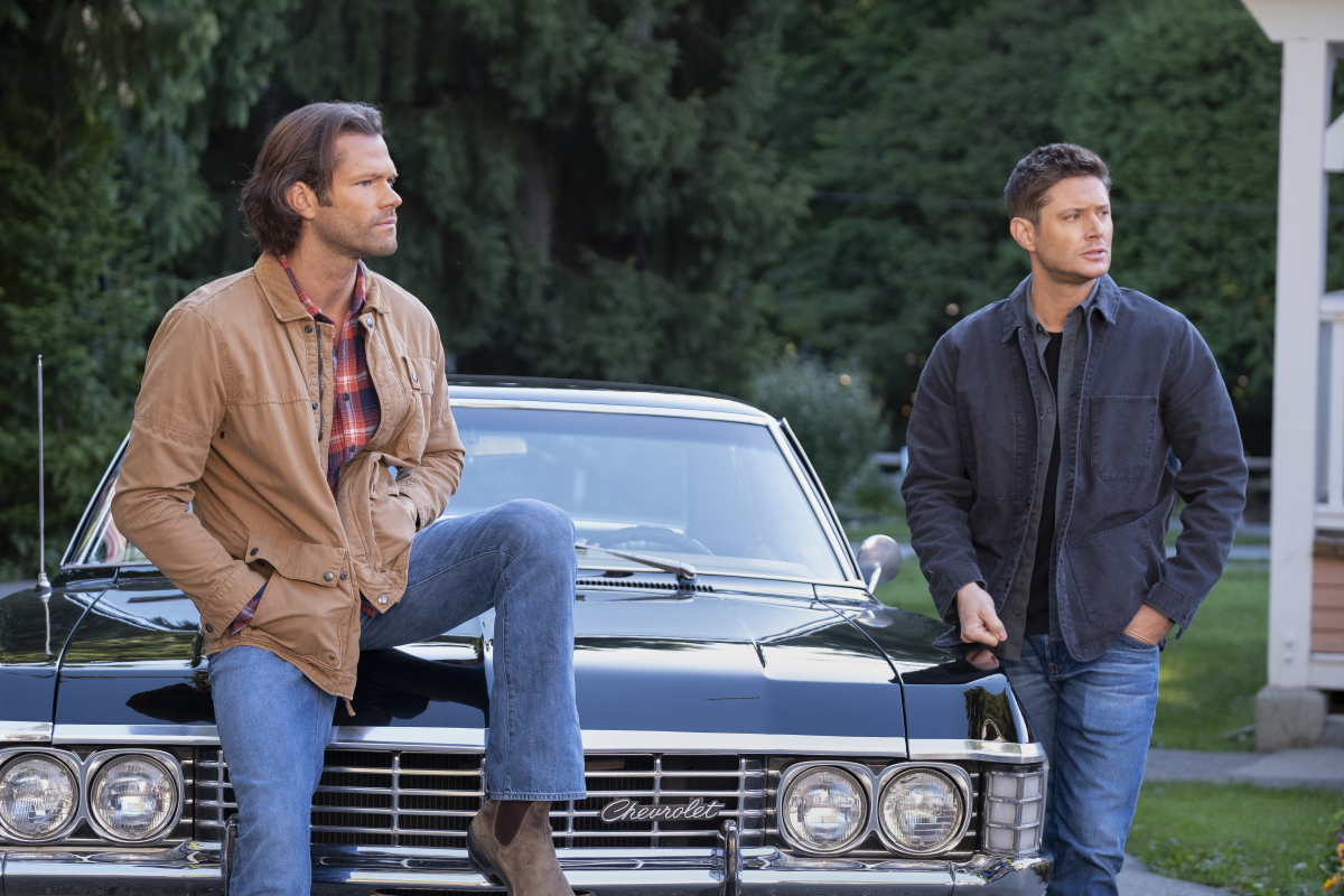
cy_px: 448
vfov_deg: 14.4
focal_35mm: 95
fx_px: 3546
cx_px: 672
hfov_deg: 21.5
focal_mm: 63.4
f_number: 2.8
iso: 320
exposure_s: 1/125
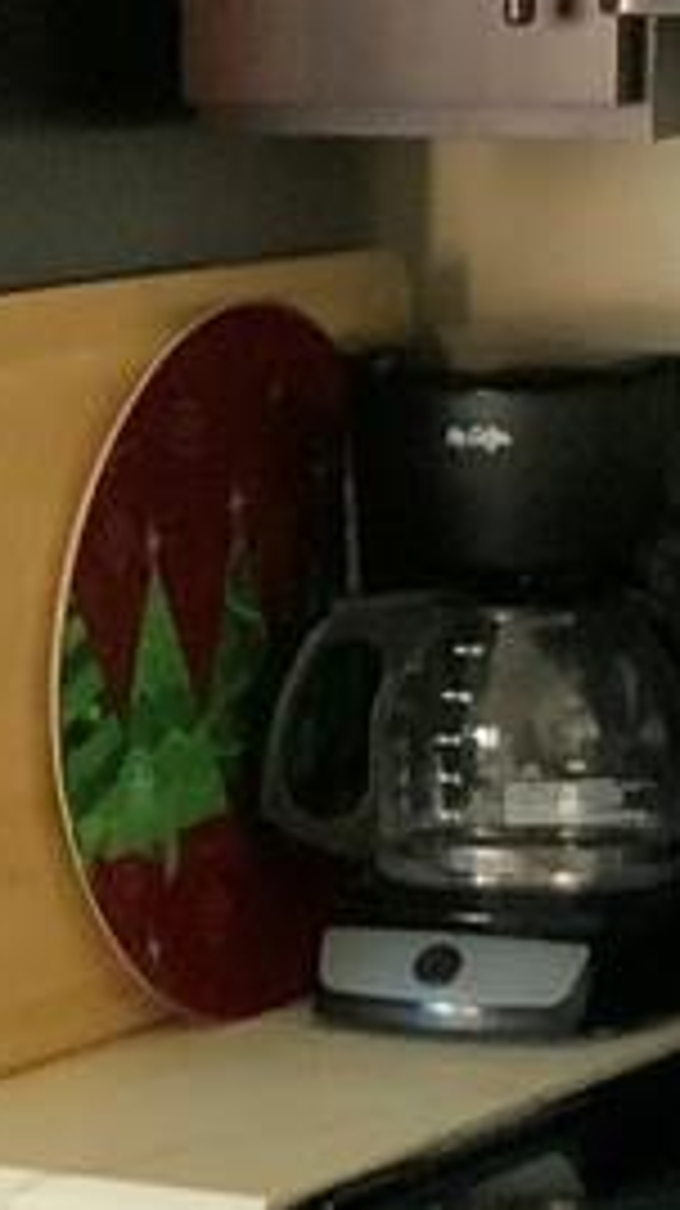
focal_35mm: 188
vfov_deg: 11.4
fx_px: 6036
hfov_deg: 6.4
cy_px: 828
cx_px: -387
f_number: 1.8
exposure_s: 1/38
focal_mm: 3
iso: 320
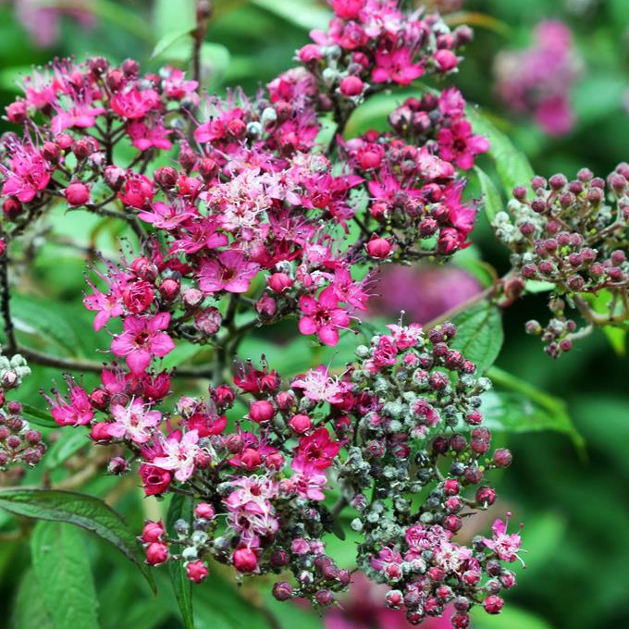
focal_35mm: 106
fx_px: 2172
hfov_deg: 16.5
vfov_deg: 16.5
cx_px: 266
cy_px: 314
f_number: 8
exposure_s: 1/125
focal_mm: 55
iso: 400
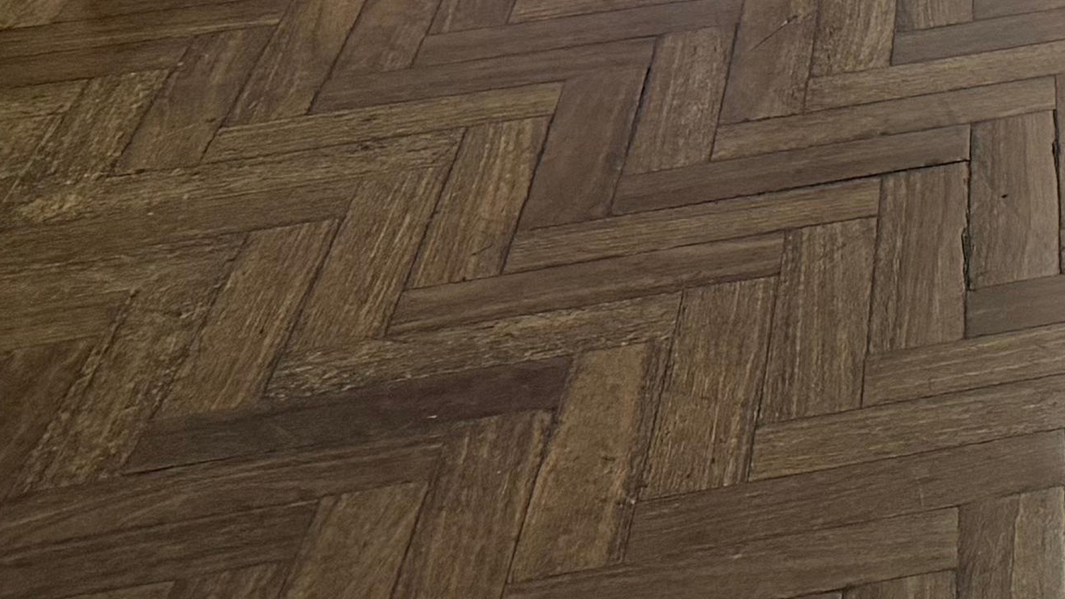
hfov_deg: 18.1
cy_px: -846
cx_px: 1767
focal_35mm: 100
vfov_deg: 10.4
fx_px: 2824
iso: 160
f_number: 1.78
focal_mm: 6.76
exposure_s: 1/50
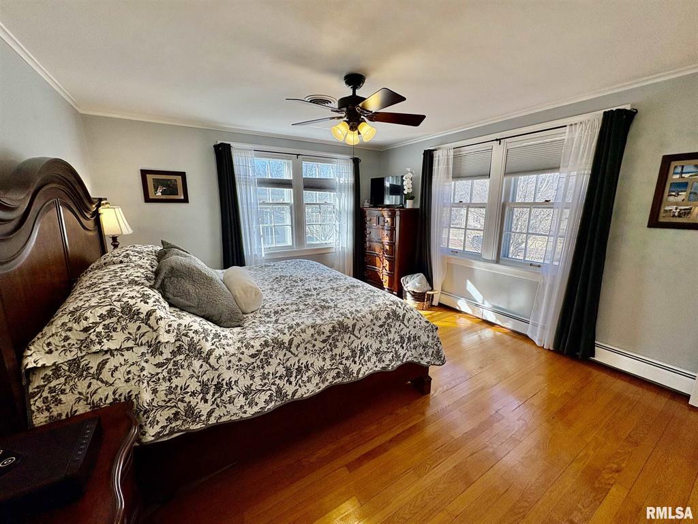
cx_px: 349
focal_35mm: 14
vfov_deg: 85.7
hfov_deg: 102.1
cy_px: 262
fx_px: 282
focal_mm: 2.22
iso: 64
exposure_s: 1/228
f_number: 2.2
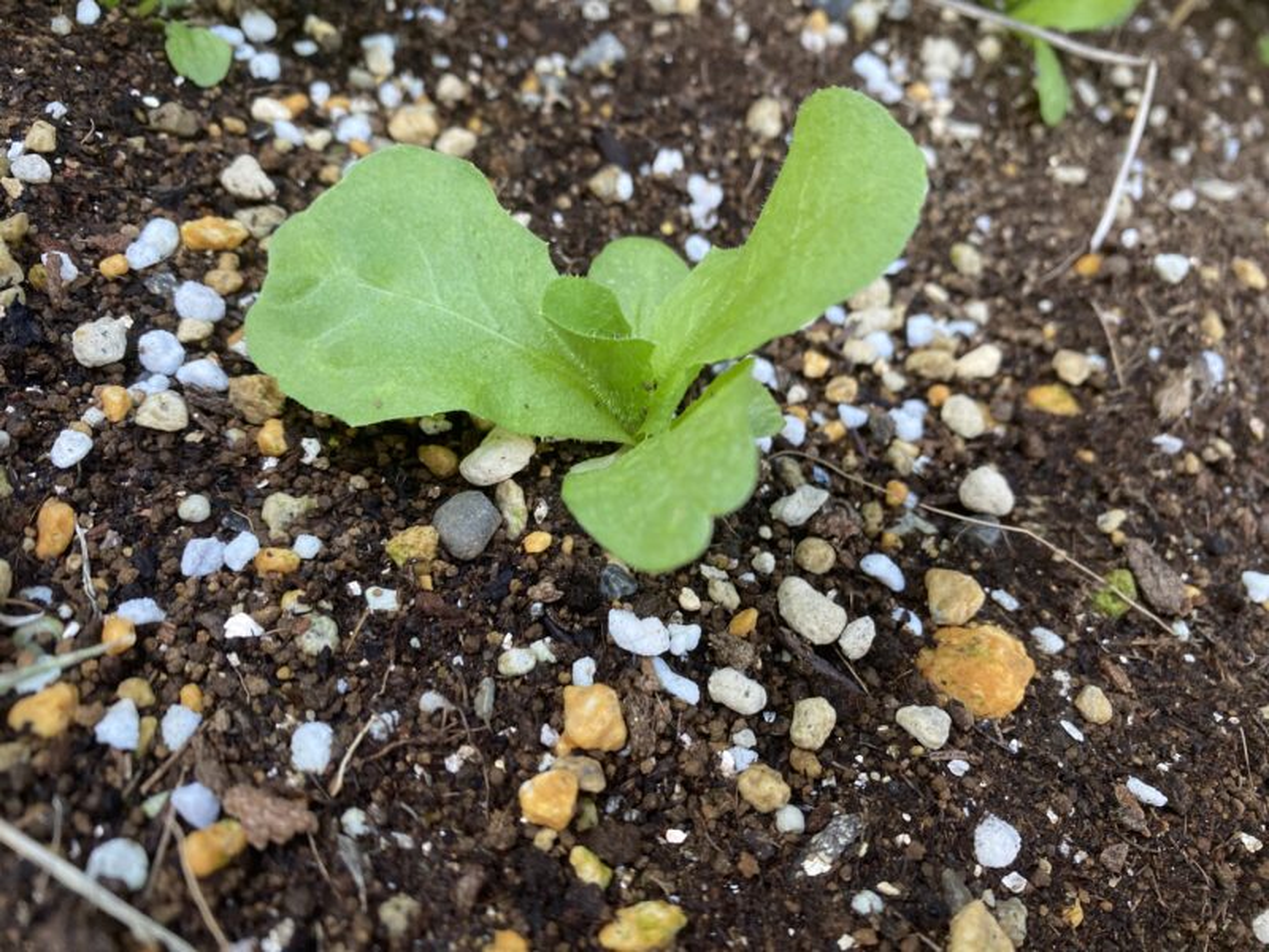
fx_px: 953
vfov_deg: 53.1
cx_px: 634
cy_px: 476
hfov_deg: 67.3
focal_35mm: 26
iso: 125
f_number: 1.8
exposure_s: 1/119
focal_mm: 4.25
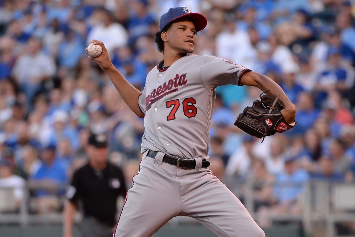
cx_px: 178
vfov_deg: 4.0
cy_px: 118
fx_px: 3353
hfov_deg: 6.1
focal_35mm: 340
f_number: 4
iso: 1800
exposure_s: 1/2000
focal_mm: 340
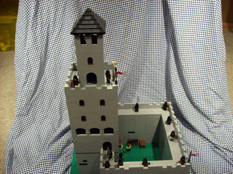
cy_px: 87
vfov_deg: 39.6
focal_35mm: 36
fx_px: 242
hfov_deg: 51.4
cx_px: 116
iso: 160
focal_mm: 6
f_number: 2.7
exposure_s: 1/8.18
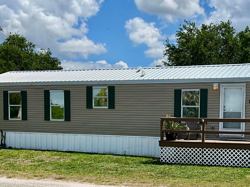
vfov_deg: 27.1
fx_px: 383
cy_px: 144
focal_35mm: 53
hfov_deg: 35.4
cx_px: 185
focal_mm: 3
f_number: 1.8
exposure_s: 1/3125
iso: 25
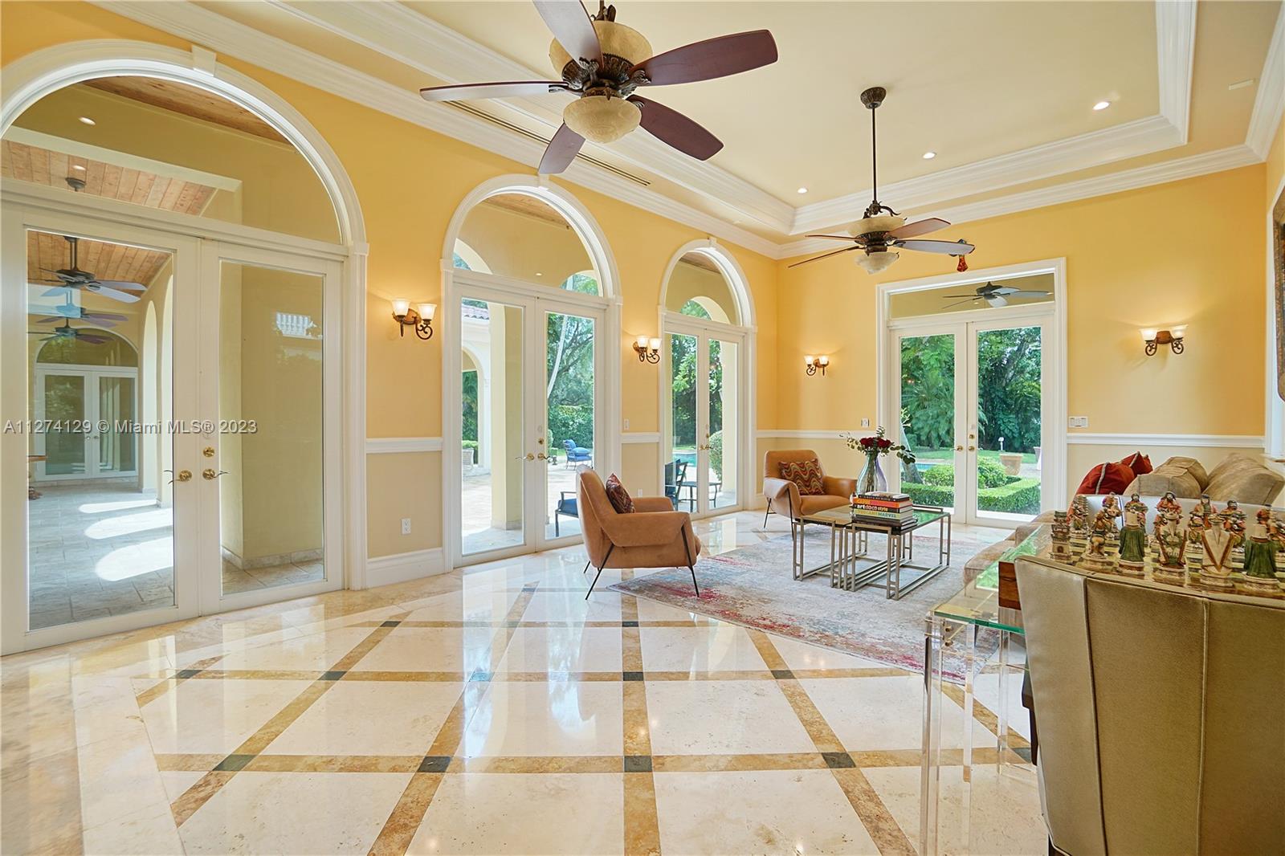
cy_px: 428
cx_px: 642
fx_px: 535
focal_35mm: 15
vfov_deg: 77.3
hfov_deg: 100.4
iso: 100
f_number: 4
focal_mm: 10
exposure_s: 1/40
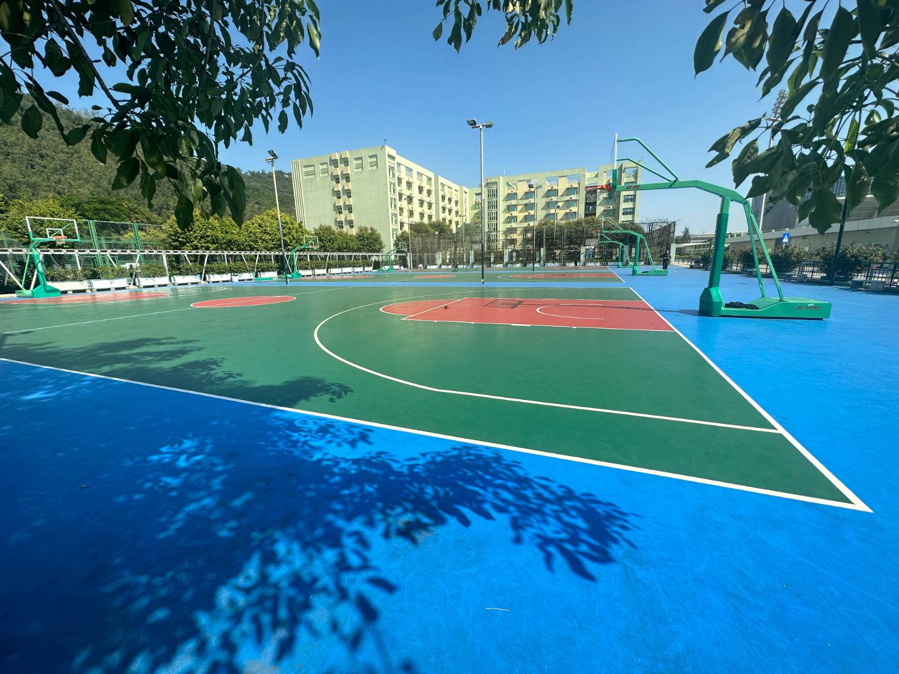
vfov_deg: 85.7
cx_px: 450
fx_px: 364
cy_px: 337
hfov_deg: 102.1
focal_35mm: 14
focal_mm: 2.22
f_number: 2.2
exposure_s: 1/1618
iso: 50
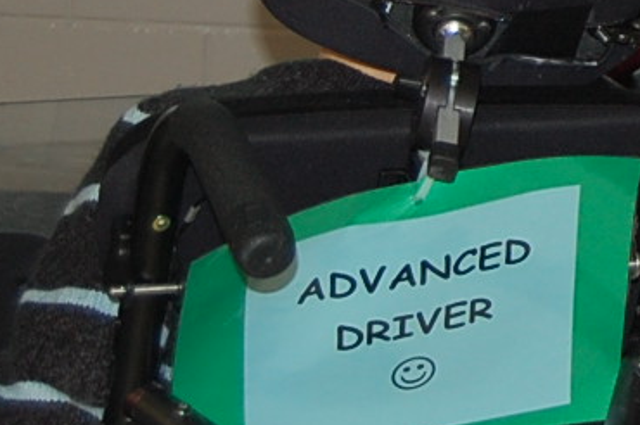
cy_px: -249
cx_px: 984
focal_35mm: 189
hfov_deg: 10.5
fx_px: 3358
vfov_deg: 7.1
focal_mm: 31
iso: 400
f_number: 4.5
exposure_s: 1/60
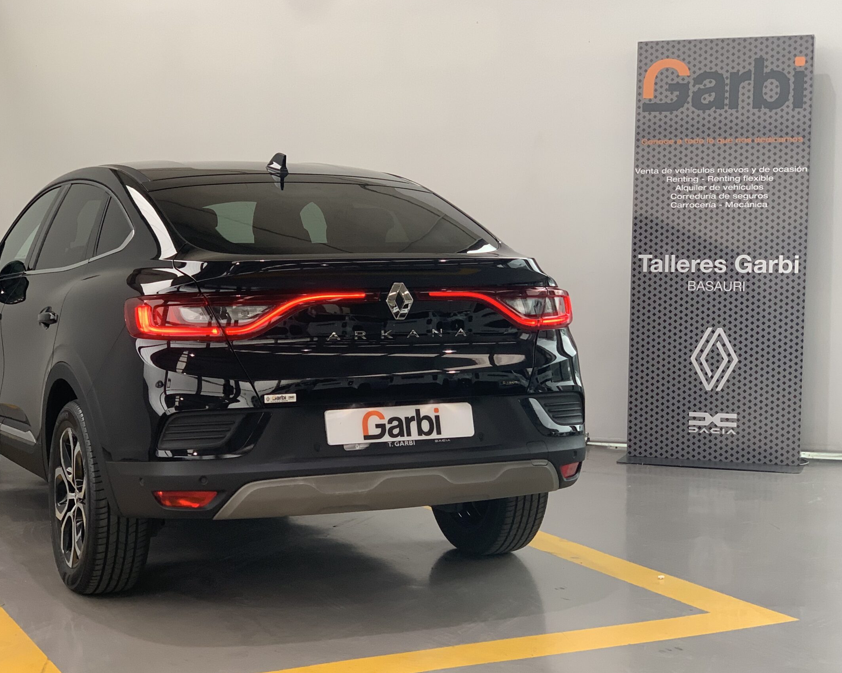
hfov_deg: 30.9
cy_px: 363
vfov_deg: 25.0
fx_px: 1520
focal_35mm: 61
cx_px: 361
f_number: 2.4
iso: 100
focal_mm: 6
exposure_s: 1/122
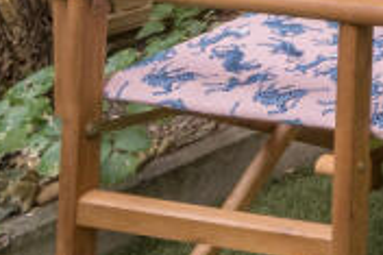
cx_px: 825
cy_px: -311
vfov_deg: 14.6
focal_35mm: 70
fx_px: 744
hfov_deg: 17.2
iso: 800
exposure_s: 1/160
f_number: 9
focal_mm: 12
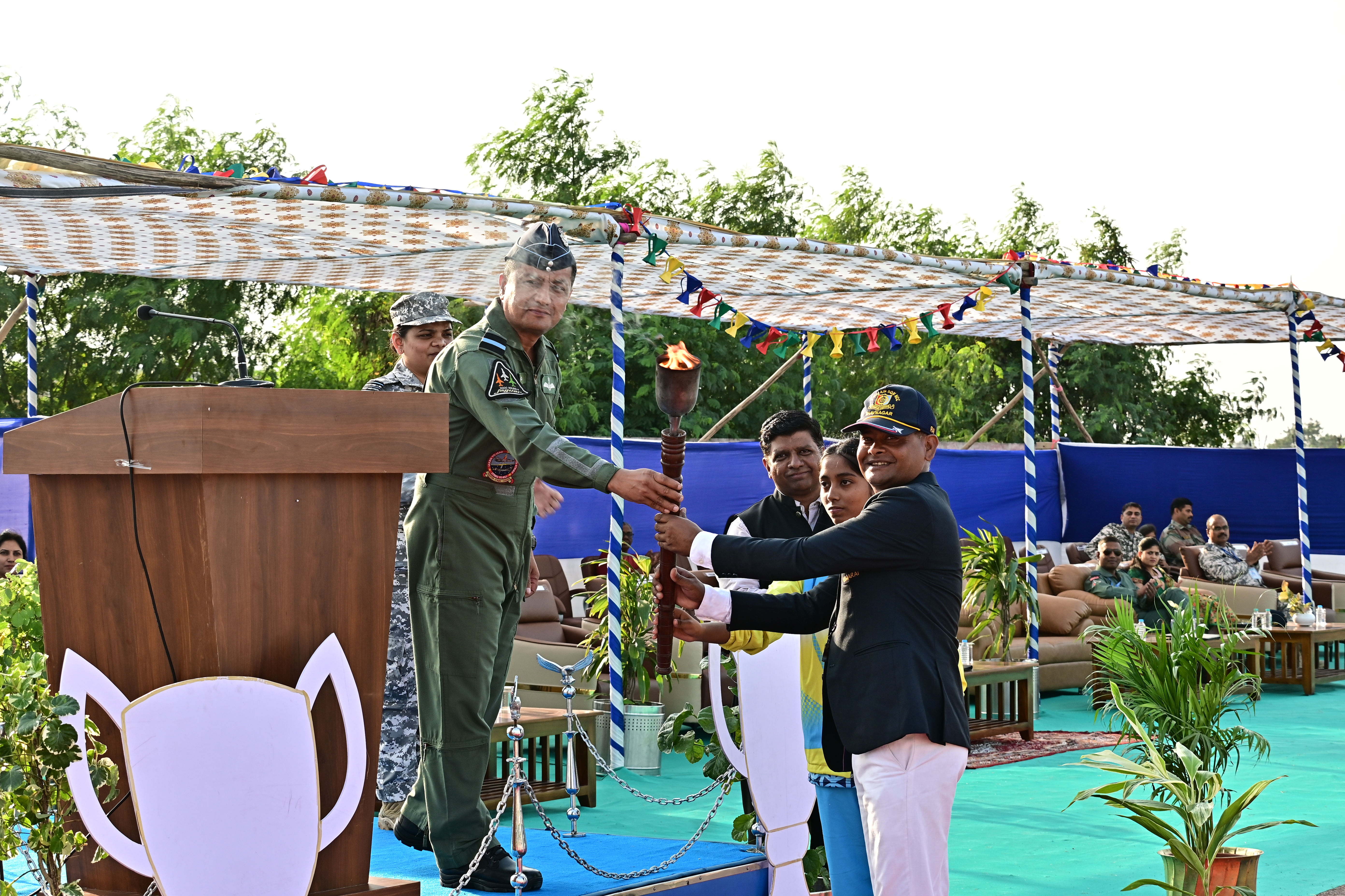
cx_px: 672
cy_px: 448
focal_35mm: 75
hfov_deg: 27.0
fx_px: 2802
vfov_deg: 18.2
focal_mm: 50
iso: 125
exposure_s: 1/125
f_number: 7.1
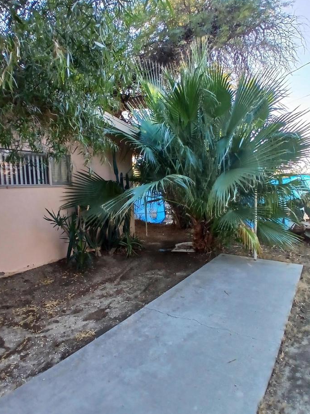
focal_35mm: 19
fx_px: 227
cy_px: 203
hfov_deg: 68.7
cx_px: 156
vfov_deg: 84.7
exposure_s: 1/60
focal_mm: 1.4
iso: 64
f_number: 2.2
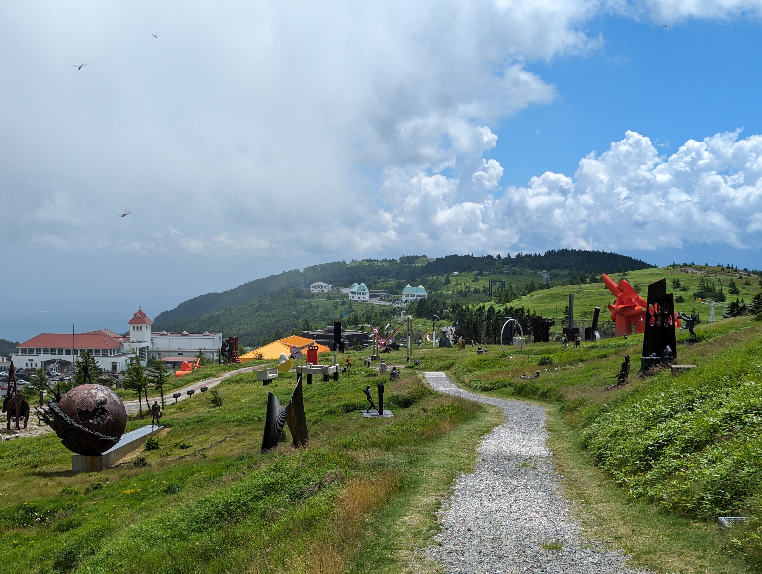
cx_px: 381
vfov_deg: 30.3
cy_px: 287
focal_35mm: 48
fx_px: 1058
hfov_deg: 39.6
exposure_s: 1/2924
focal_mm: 6.81
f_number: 1.85
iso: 44
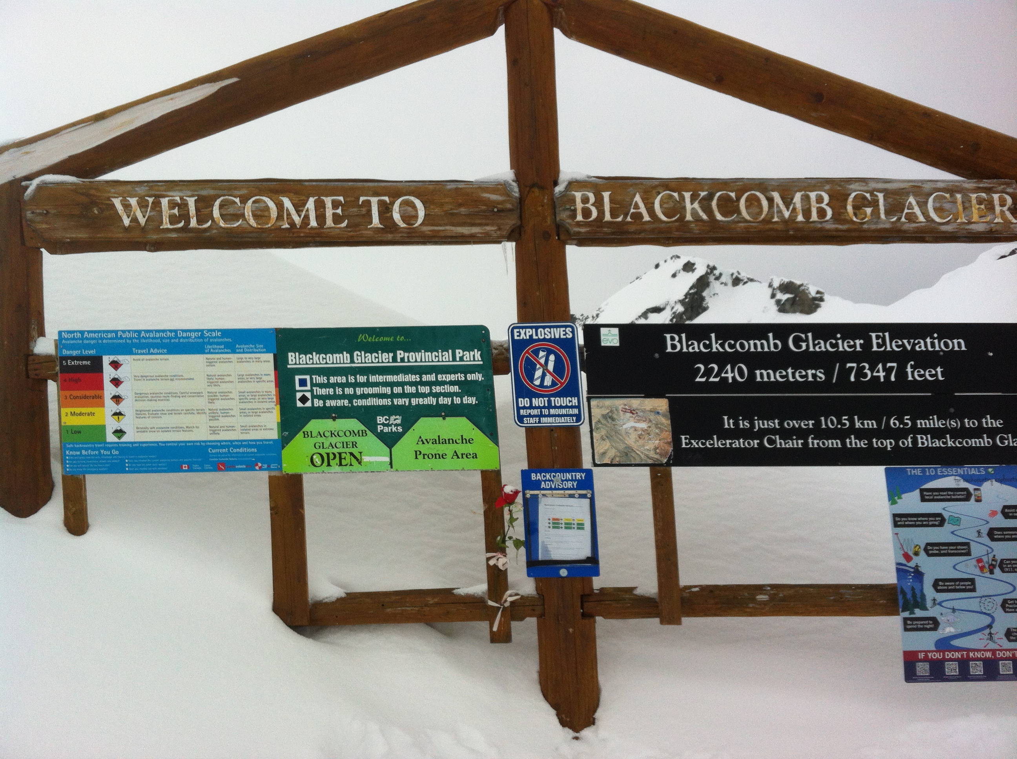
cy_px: 380
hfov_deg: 52.7
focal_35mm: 35
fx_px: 1027
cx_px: 508
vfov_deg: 40.6
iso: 80
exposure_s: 1/4309
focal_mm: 3.85
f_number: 2.8
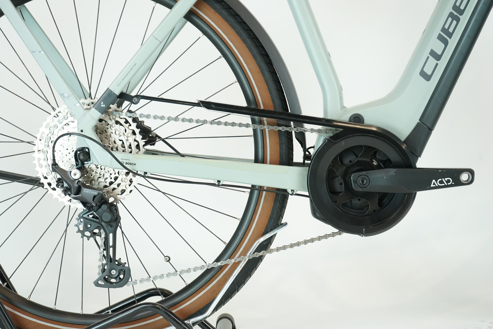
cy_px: 164
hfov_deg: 28.8
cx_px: 246
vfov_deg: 19.5
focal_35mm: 70
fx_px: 959
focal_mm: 70
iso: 2000
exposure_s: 1/200
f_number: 6.3
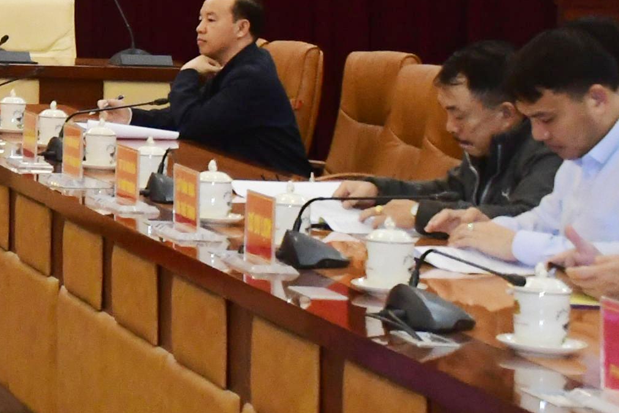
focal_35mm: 167
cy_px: -100
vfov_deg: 8.1
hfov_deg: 11.3
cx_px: -538
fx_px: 2873
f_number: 4
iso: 2500
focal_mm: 27
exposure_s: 1/200
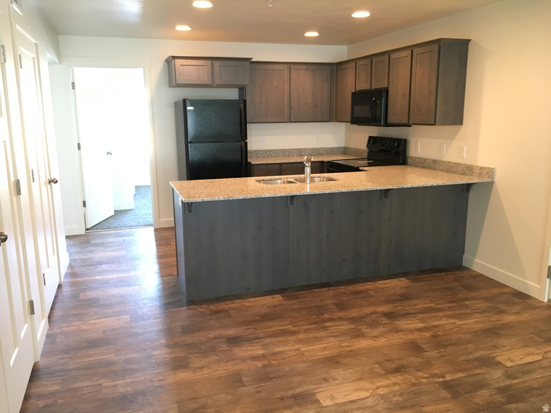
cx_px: 276
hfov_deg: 61.7
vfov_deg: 48.2
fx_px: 462
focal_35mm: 29
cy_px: 206
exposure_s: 1/17
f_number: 2.2
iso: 200
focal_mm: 4.15
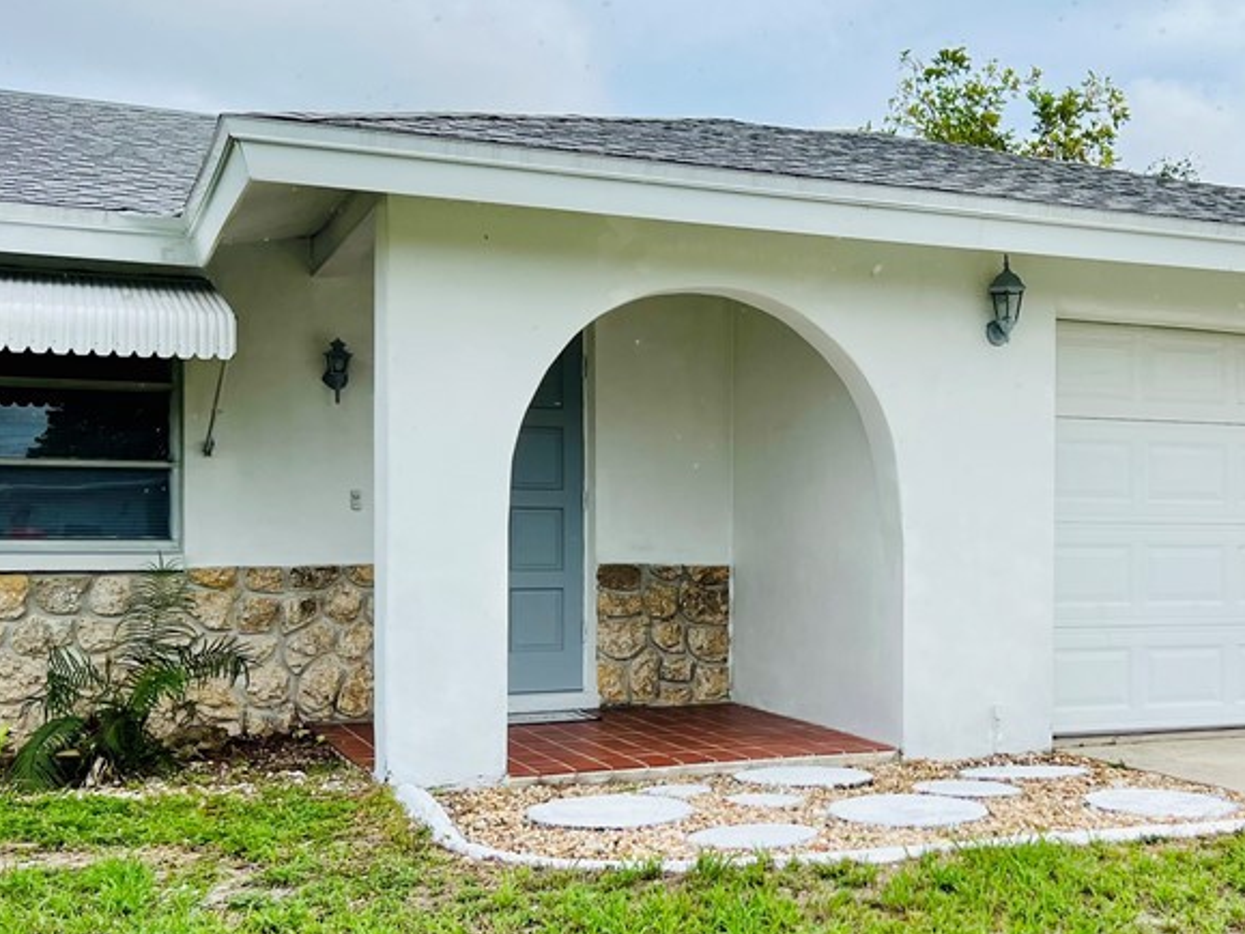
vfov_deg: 31.4
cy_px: 547
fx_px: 1654
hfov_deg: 40.5
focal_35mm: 46
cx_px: 873
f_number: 1.5
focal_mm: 5.7
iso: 50
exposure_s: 1/4444
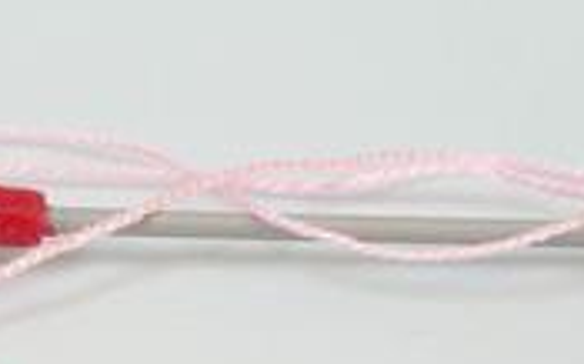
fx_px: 3244
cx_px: 63
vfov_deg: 6.4
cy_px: 272
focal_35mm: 204
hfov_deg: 10.2
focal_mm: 17.25
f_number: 2.9
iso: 200
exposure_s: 1/52.3
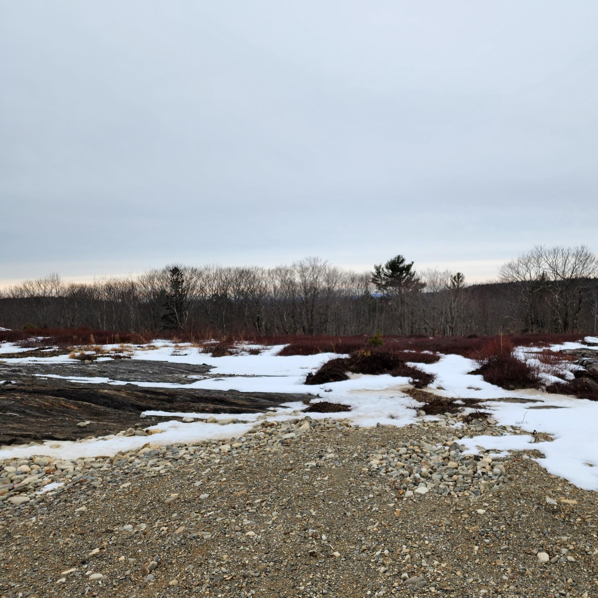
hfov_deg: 54.7
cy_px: 303
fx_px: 567
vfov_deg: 55.6
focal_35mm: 29
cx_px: 391
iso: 12
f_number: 1.8
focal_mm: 6.4
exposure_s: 1/483
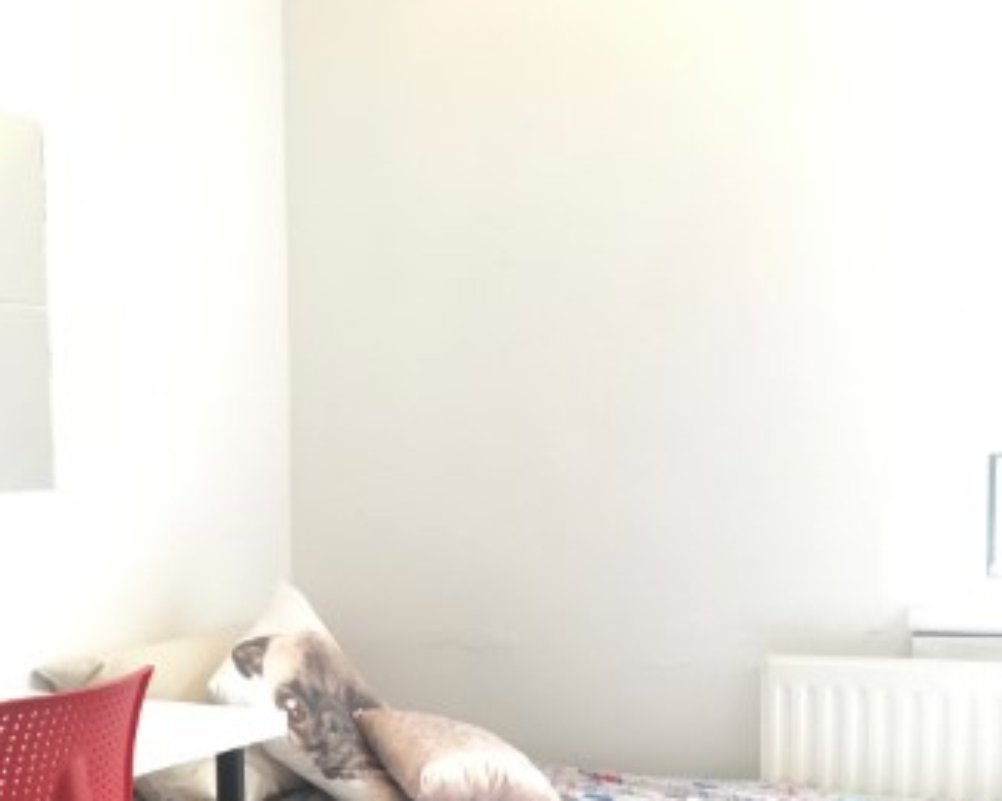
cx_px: 121
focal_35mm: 56
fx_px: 1660
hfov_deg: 32.1
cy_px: 649
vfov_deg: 26.6
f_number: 2.2
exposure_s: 1/33
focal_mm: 4.15
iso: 160
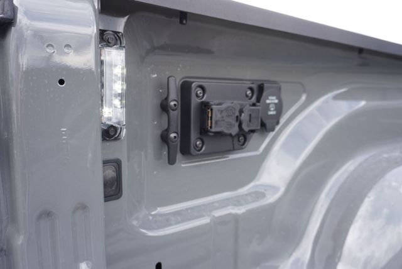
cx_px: 201
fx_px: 352
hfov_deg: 59.4
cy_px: 134
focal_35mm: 32
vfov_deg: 41.8
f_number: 4
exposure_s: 1/160
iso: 125
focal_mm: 21
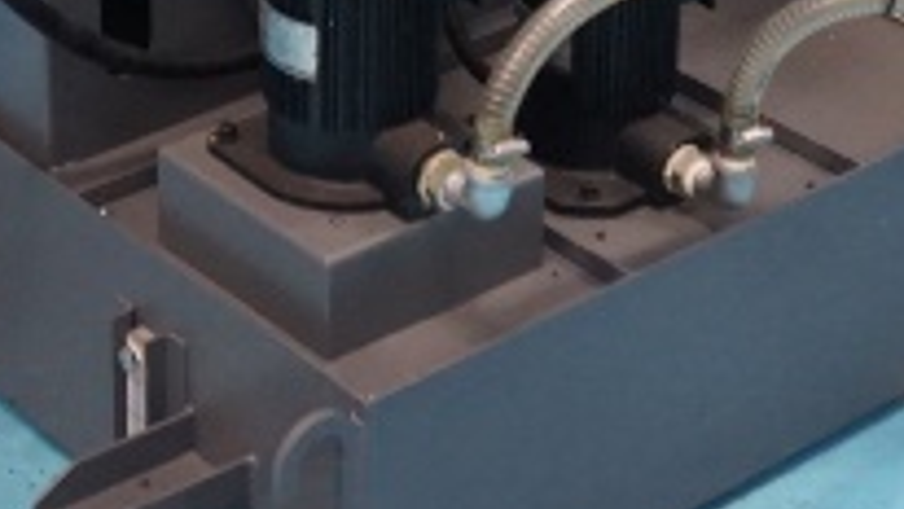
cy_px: -393
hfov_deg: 17.2
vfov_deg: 9.3
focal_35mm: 125
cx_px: 430
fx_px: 2997
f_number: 4
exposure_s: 1/160
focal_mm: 16
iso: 1000
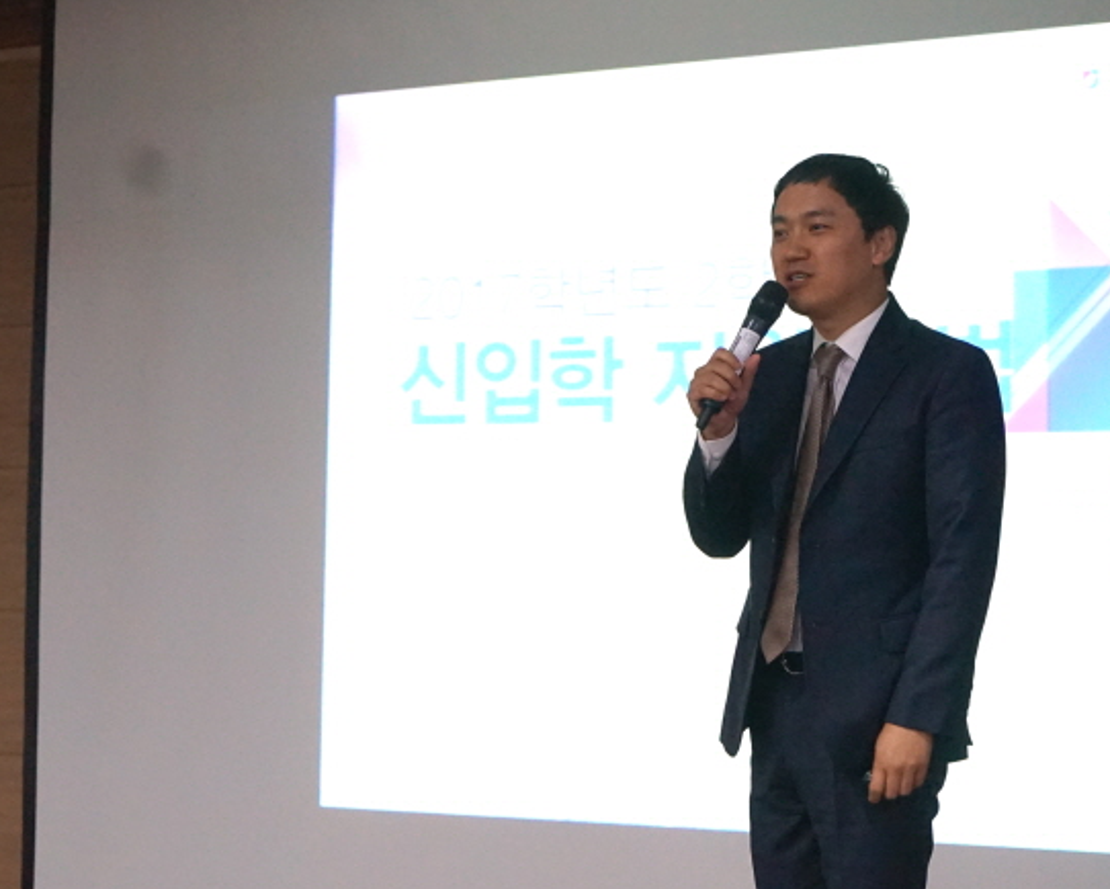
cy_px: 495
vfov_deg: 21.3
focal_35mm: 72
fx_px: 2366
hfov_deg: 26.2
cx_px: 748
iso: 6400
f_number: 4
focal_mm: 52
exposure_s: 1/160
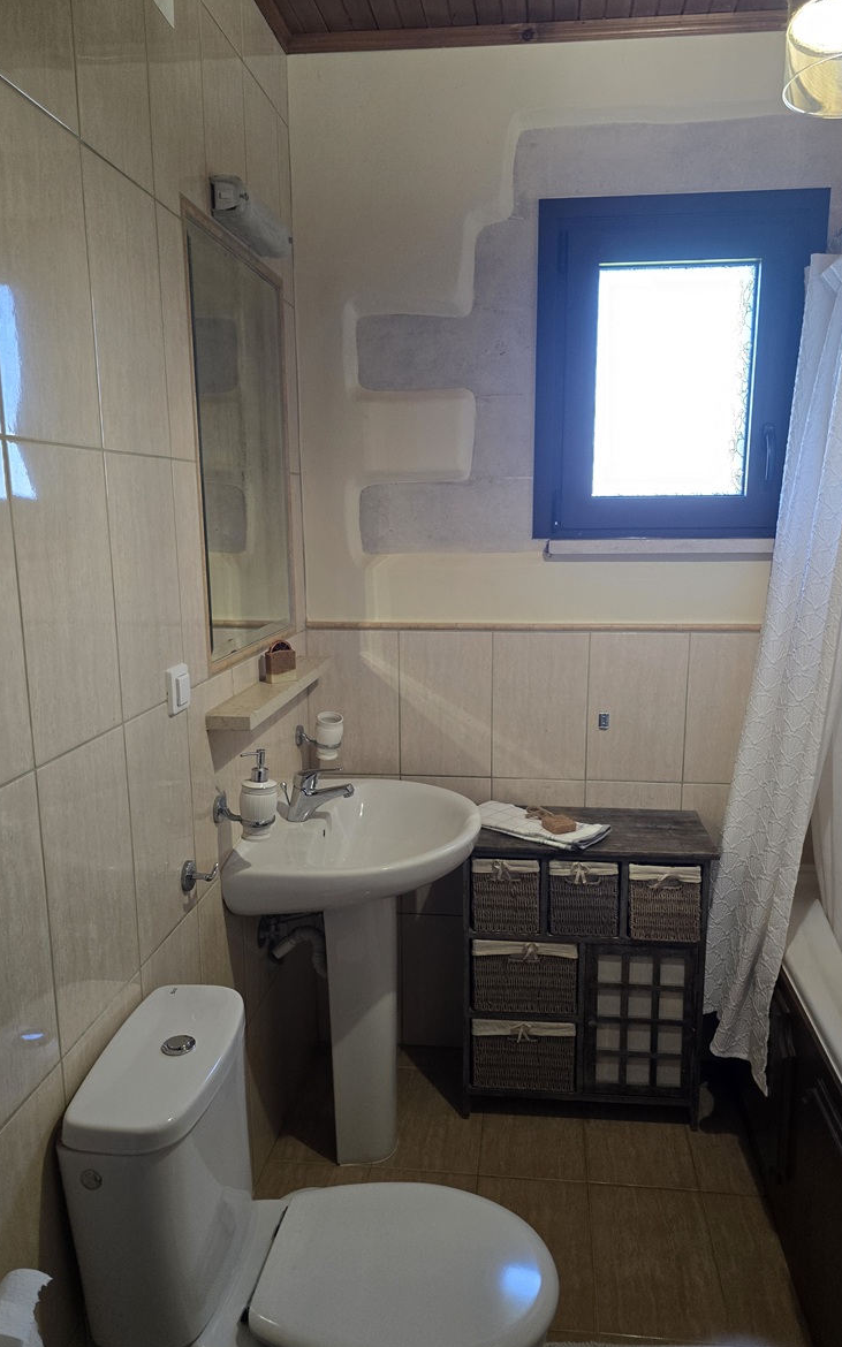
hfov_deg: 49.3
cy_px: 687
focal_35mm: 25
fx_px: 918
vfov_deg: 72.5
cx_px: 419
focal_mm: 6.3
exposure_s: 1/100
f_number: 1.7
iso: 320
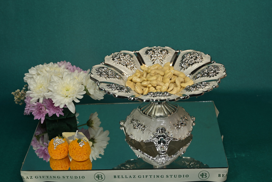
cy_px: 91
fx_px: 529
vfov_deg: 19.5
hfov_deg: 28.8
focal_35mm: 70
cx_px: 136
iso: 125
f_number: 13
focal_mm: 70
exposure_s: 1/13
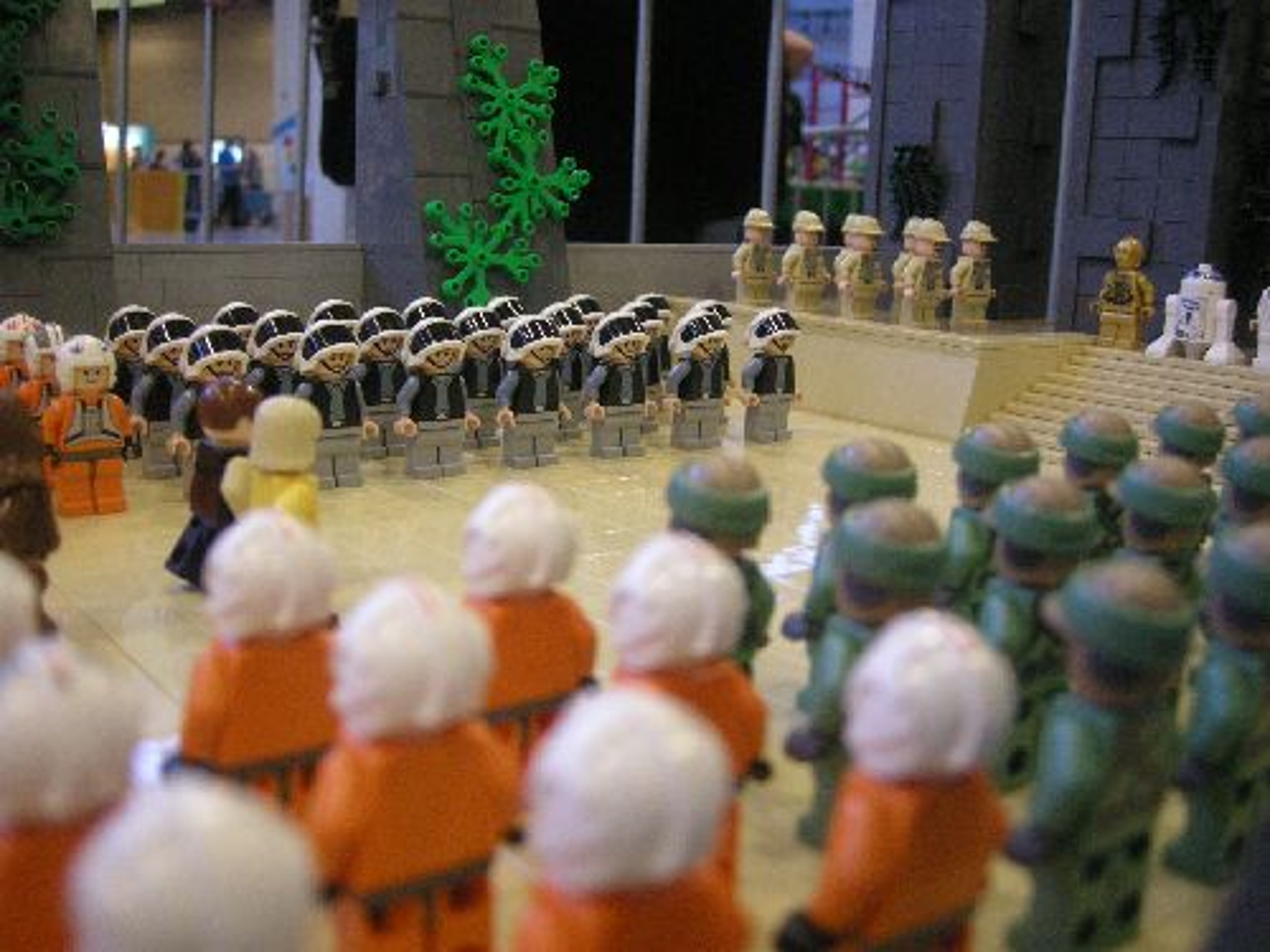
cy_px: 476
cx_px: 635
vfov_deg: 39.7
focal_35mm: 36
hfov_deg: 51.4
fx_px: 1321
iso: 400
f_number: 2.7
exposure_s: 1/28
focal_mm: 7.5
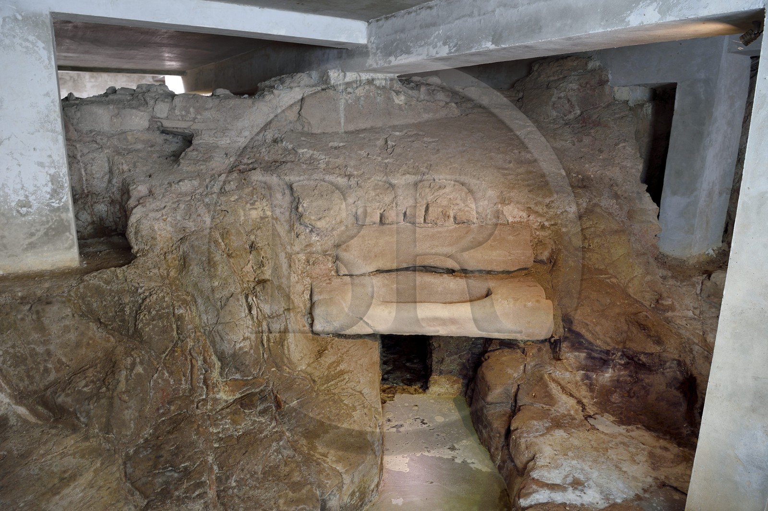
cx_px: 384
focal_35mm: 24
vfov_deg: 53.1
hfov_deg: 73.8
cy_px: 256
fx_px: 512
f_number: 6.3
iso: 400
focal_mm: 24
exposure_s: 1/2
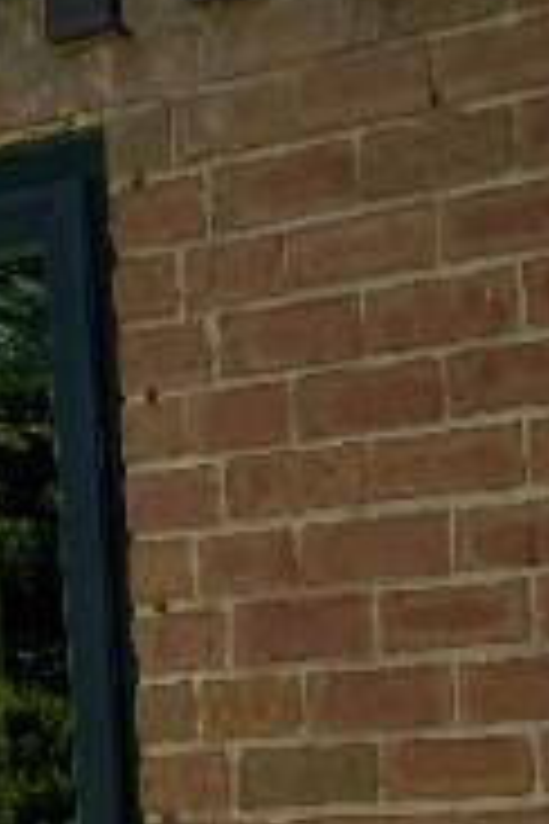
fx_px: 3202
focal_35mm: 140
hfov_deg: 9.6
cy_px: 1225
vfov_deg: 13.8
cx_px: 774
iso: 80
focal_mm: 6.76
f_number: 1.78
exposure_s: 1/1818
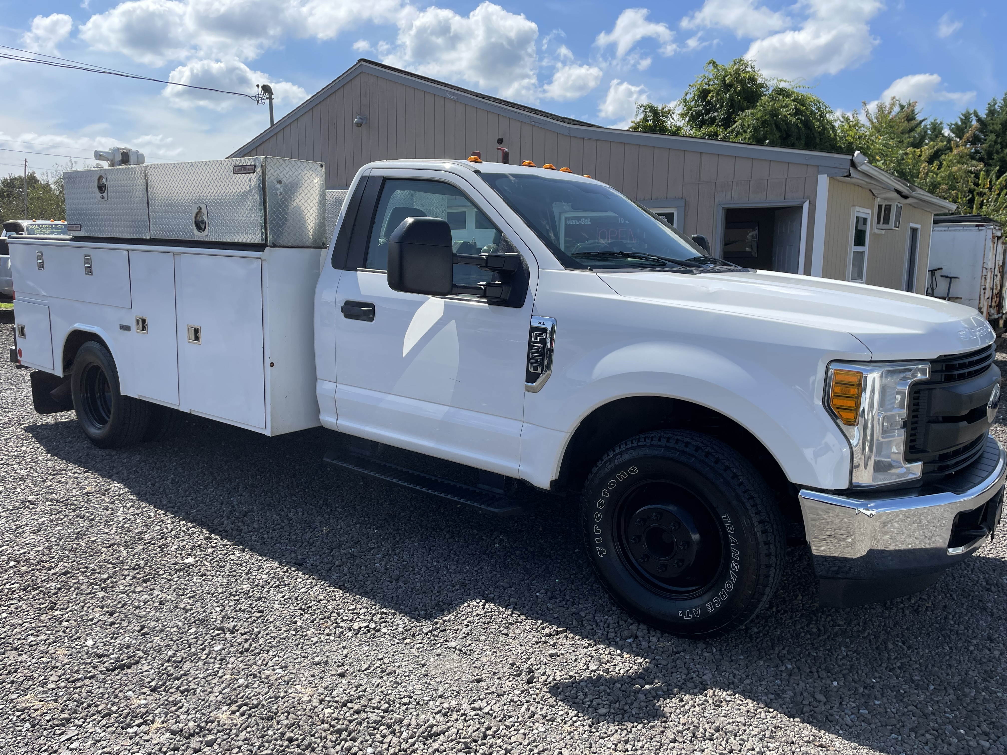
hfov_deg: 67.3
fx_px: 756
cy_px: 378
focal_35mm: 26
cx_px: 504
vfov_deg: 53.1
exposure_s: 1/2618
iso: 32
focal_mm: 4.2
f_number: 1.6
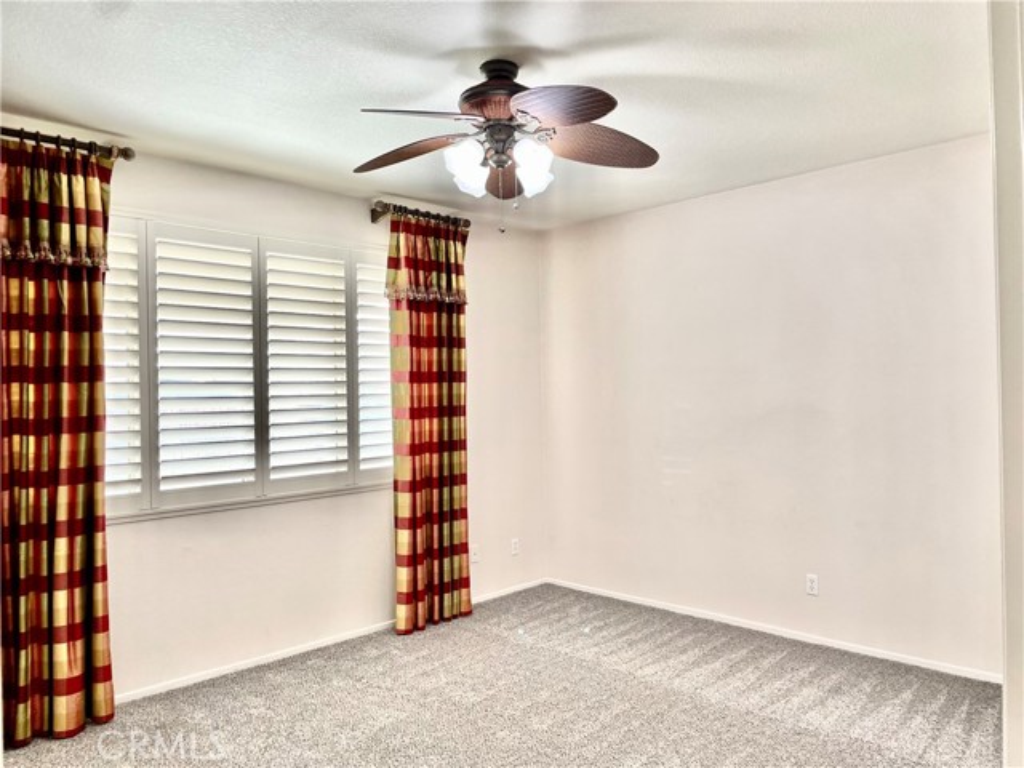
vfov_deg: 53.1
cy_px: 384
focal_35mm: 26
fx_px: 769
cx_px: 512
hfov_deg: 67.3
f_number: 1.6
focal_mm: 4.2
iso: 100
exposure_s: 1/120
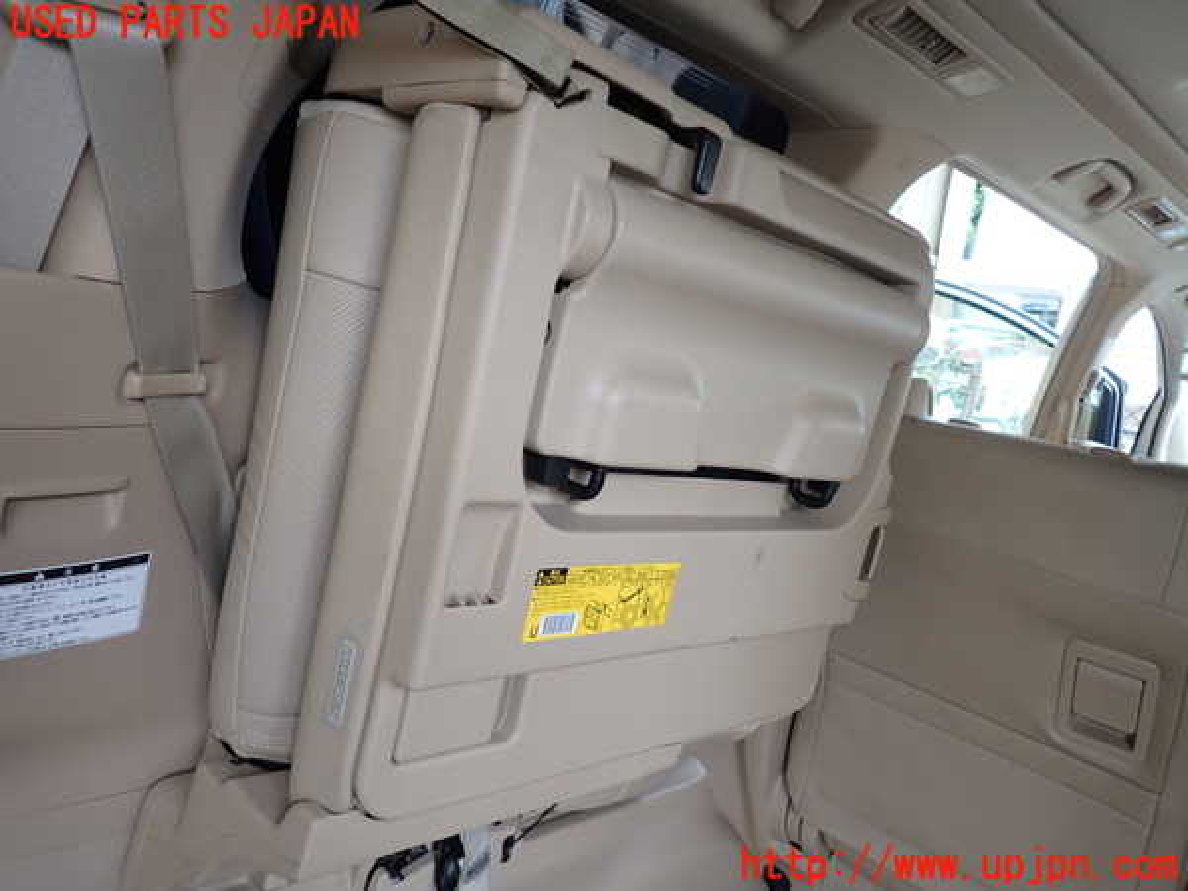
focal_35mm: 25
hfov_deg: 69.4
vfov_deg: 54.9
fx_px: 858
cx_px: 594
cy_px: 446
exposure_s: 1/60
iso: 160
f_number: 2
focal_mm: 4.5
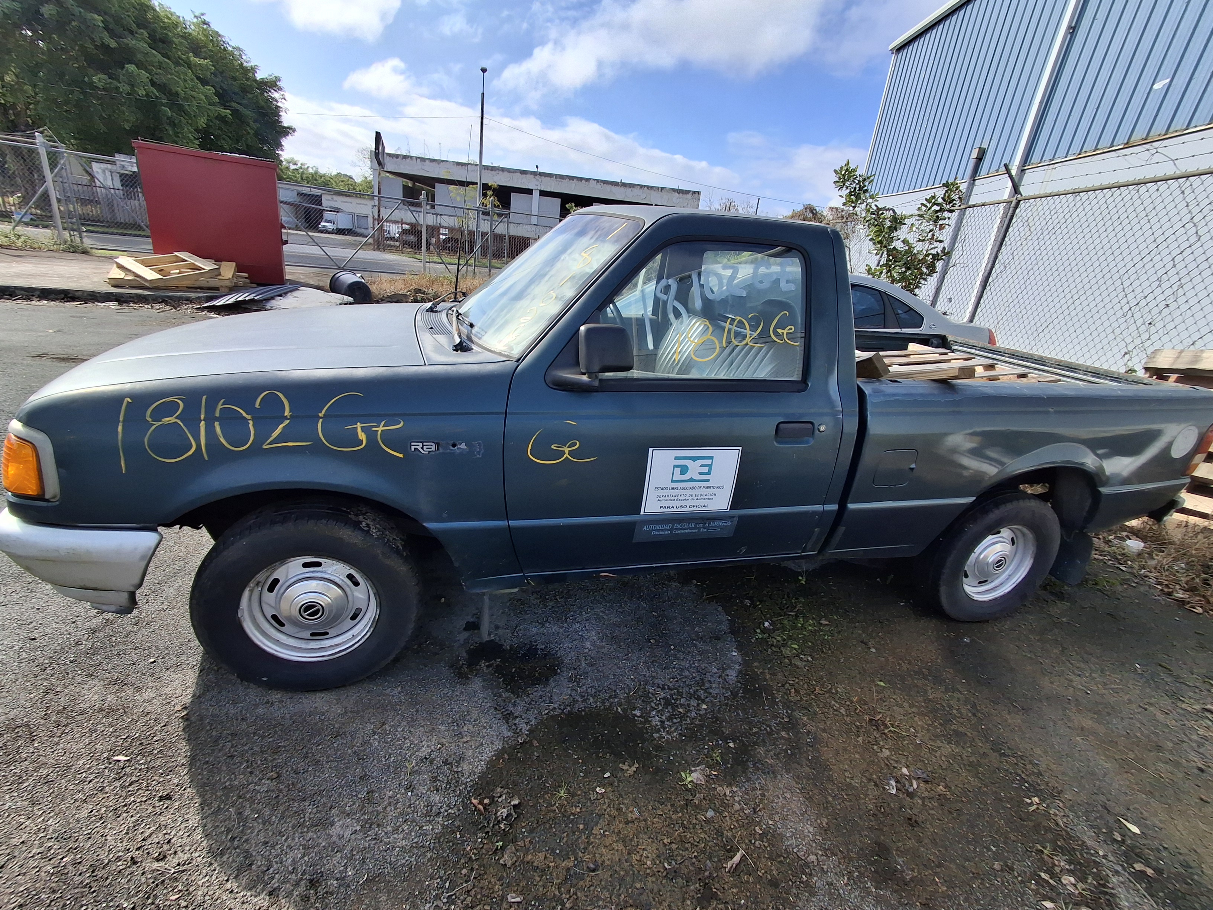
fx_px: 561
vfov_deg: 78.1
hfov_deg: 94.5
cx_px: 606
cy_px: 455
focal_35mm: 16
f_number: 2.2
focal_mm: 1.64
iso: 40
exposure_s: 1/1577
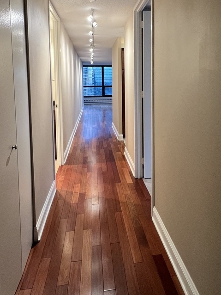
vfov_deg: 73.5
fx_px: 187
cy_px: 93
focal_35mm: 22
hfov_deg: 61.0
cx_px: 119
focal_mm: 1.57
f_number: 1.8
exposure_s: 1/60
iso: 200
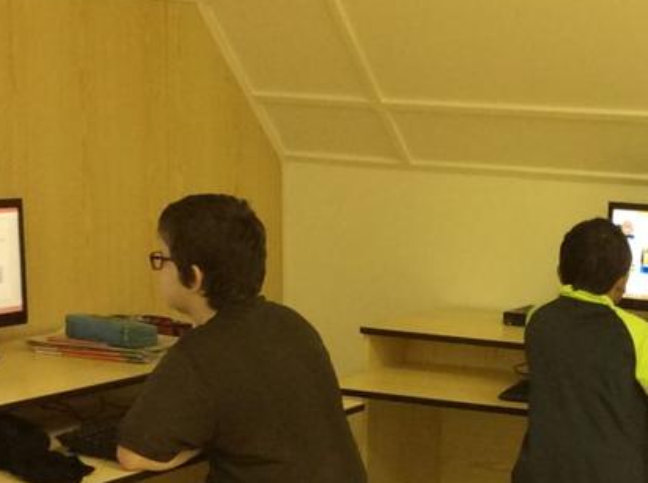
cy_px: 466
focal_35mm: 104
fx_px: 1942
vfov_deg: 14.0
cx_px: 618
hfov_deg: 18.5
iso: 80
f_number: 2.4
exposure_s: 1/25
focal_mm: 3.3
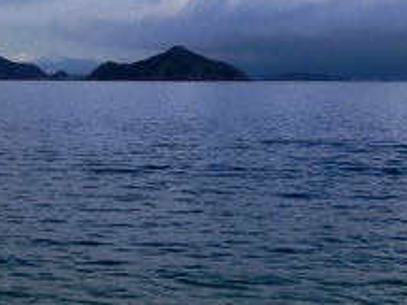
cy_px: -127
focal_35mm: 107
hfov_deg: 18.4
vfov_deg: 13.2
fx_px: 1258
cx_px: 230
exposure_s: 1/535
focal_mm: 5.9
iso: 160
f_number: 8
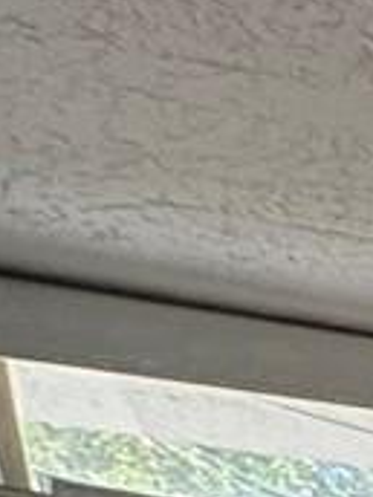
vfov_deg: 10.5
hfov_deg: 5.4
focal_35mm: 130
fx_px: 1868
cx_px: 2163
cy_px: 1508
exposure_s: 1/99
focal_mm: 2.22
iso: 125
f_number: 2.2
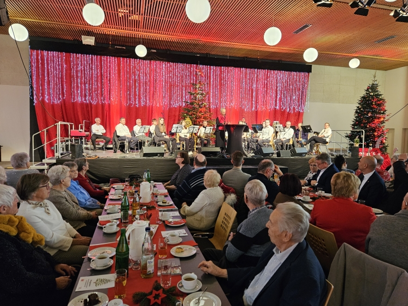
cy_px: 153
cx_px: 204
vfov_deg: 58.9
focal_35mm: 23
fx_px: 271
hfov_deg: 73.9
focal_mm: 5.4
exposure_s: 1/100
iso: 640
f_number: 1.8
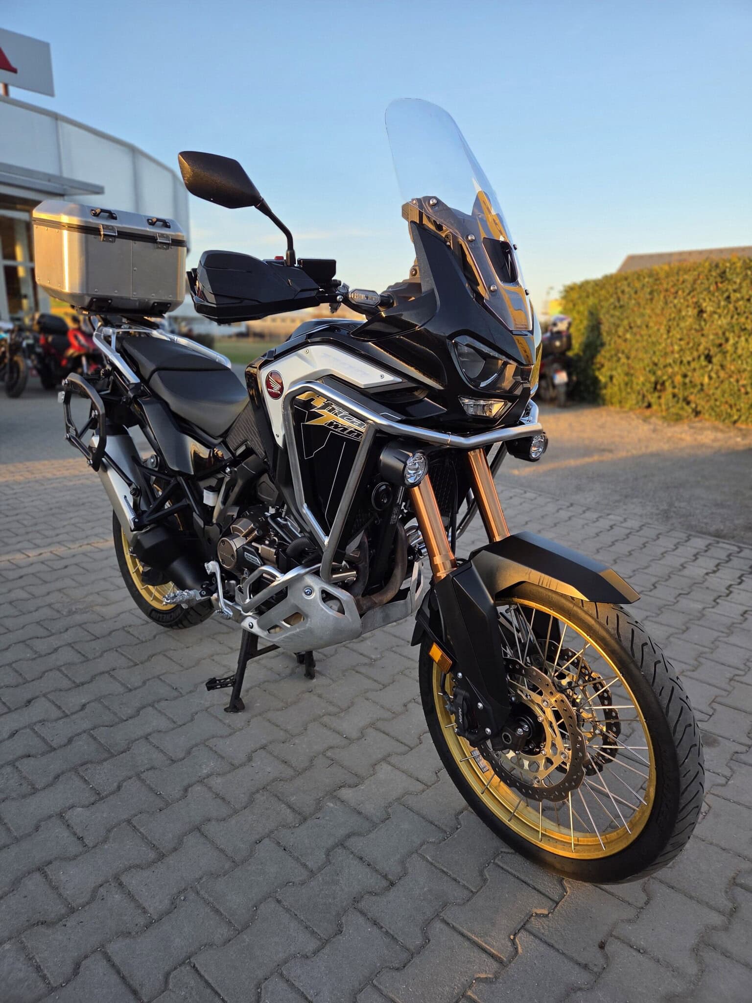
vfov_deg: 73.9
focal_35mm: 23
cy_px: 502
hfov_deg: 58.9
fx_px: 666
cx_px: 376
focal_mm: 5.4
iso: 80
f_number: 1.8
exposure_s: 1/612
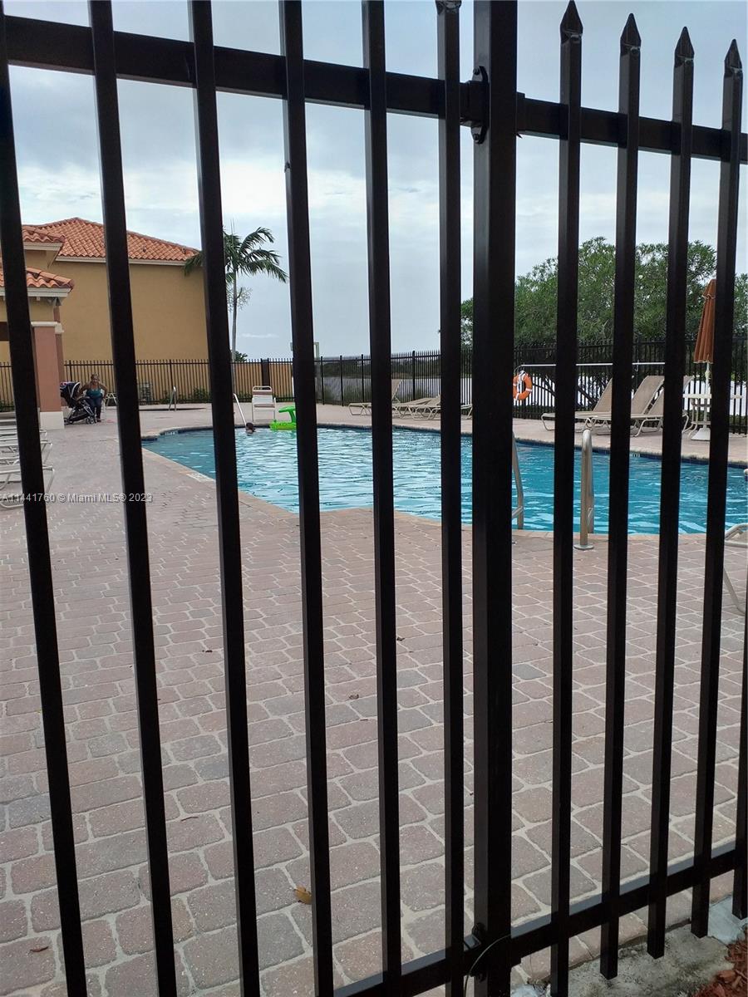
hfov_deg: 53.1
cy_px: 498
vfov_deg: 67.3
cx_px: 374
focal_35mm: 26
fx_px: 749
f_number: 1.9
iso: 40
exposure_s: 1/1508
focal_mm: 3.6
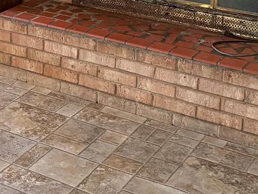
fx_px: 656
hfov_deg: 21.1
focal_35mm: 88
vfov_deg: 16.0
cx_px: -26
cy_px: -57
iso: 500
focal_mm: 6.76
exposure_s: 1/60
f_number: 1.78
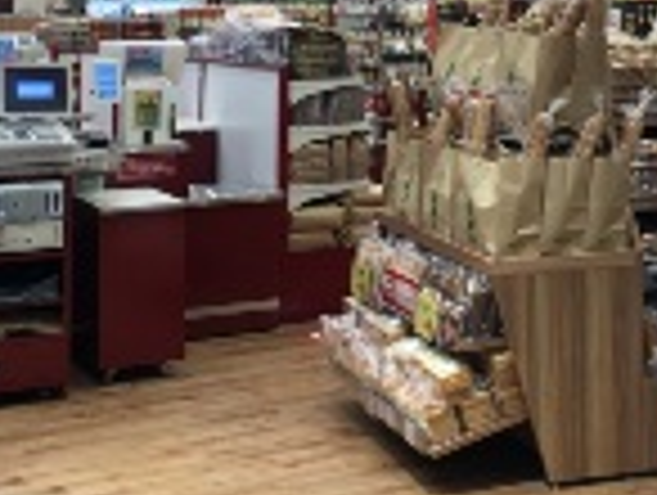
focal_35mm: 71
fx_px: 1350
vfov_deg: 20.1
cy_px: -16
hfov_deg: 27.2
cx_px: 432
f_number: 2.2
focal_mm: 4.15
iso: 32
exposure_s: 1/60
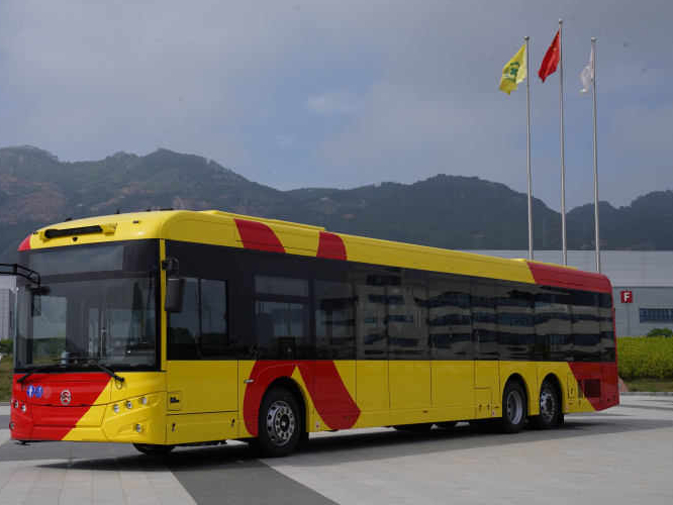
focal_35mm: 60
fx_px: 1167
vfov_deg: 24.4
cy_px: 249
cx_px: 292
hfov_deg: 32.1
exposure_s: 1/500
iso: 320
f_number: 14
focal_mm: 52
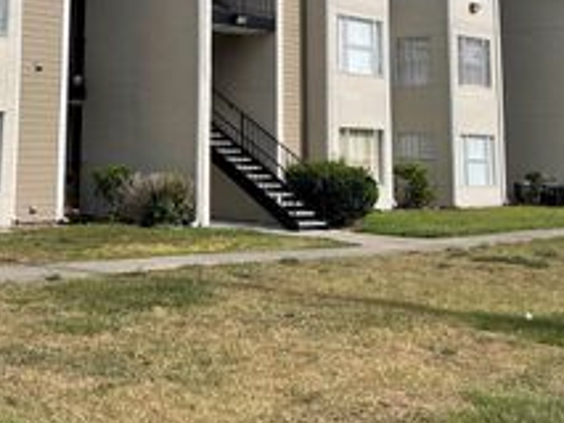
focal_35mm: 61
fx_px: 994
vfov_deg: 23.1
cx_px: 135
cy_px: 4
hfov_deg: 31.1
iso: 32
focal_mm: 4.2
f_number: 1.6
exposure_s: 1/4651
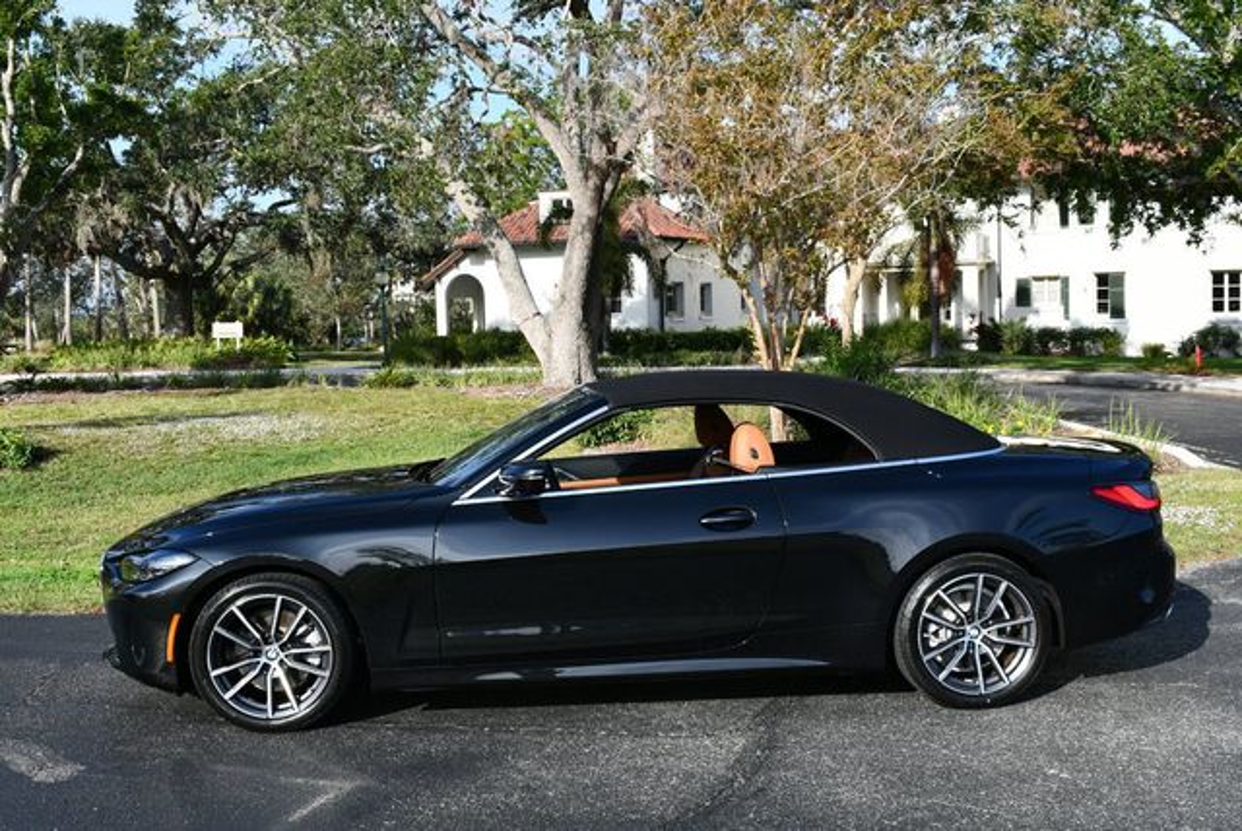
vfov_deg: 32.0
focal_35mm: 42
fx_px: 1450
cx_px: 621
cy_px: 416
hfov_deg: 46.4
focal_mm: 21
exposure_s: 1/250
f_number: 8
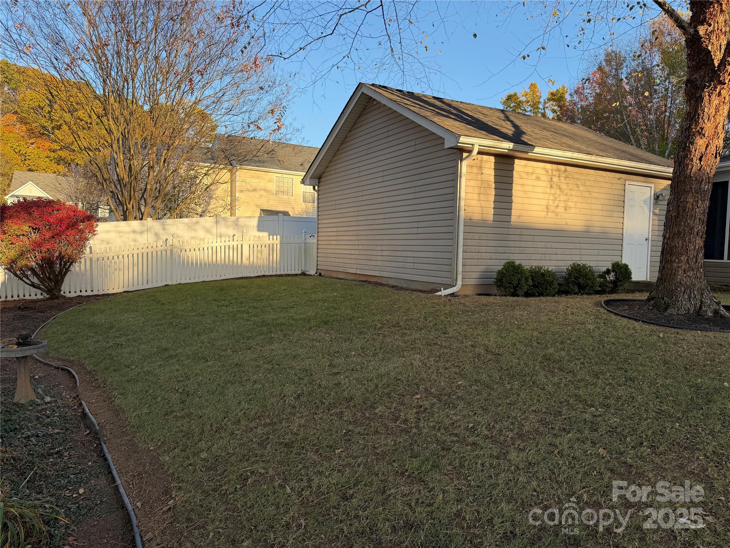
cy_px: 274
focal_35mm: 24
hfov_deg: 71.6
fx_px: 506
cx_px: 365
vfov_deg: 56.8
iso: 100
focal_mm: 6.76
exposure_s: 1/1192
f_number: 1.78
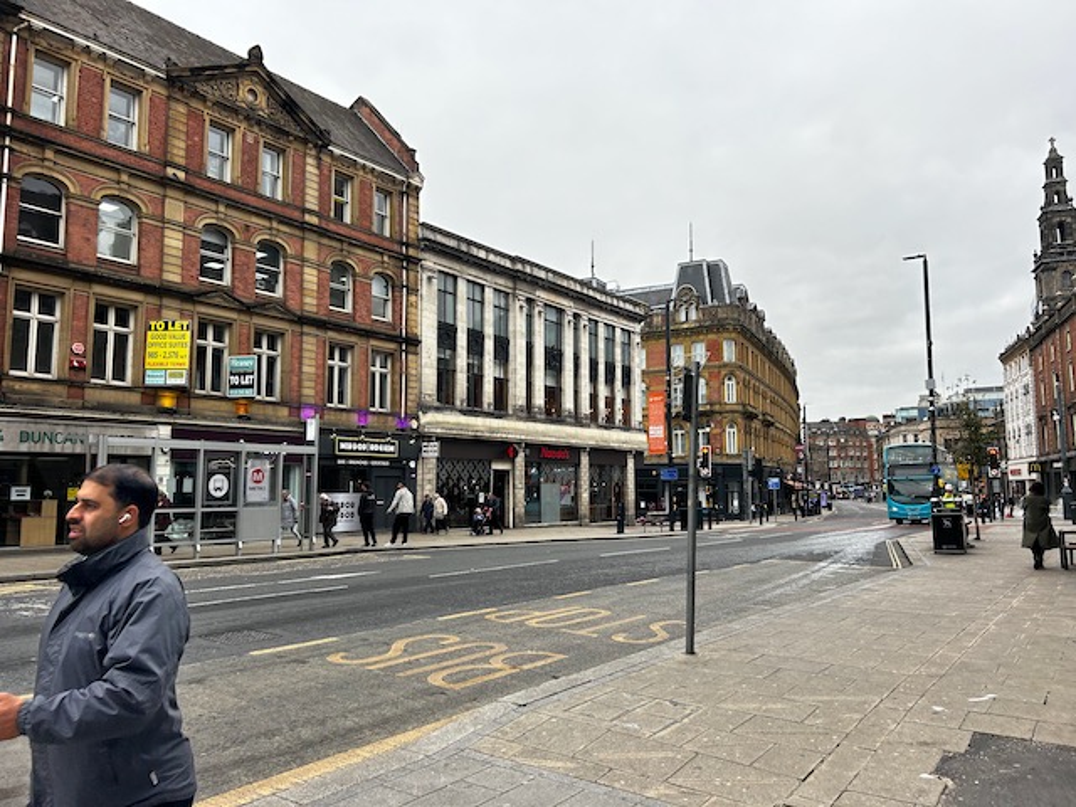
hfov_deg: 67.3
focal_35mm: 26
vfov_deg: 53.1
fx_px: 808
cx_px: 538
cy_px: 404
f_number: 1.5
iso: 50
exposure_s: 1/662
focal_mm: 5.7
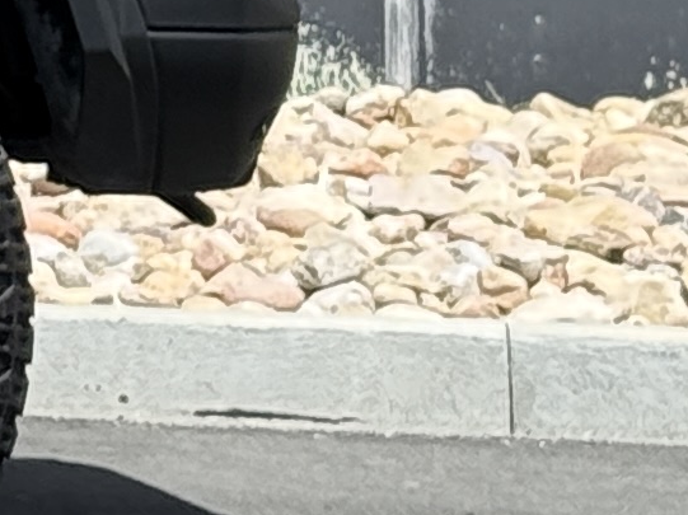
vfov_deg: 4.1
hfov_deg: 5.1
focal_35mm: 358
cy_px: -741
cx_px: -1813
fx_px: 7111
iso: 100
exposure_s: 1/2577
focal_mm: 6.76
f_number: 1.78
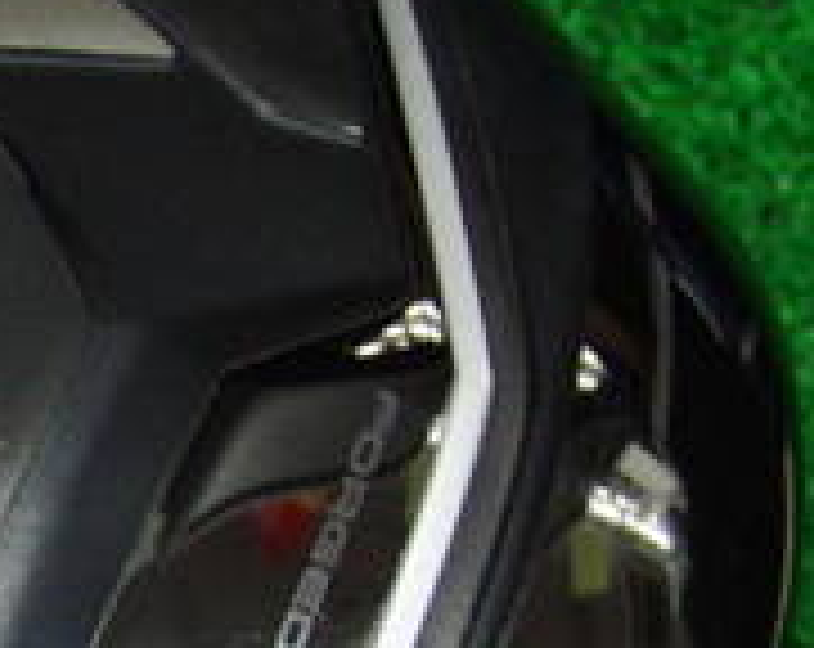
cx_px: -243
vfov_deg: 11.9
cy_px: 657
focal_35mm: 128
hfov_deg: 14.4
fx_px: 3077
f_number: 3.6
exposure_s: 1/50
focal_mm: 6.42
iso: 400
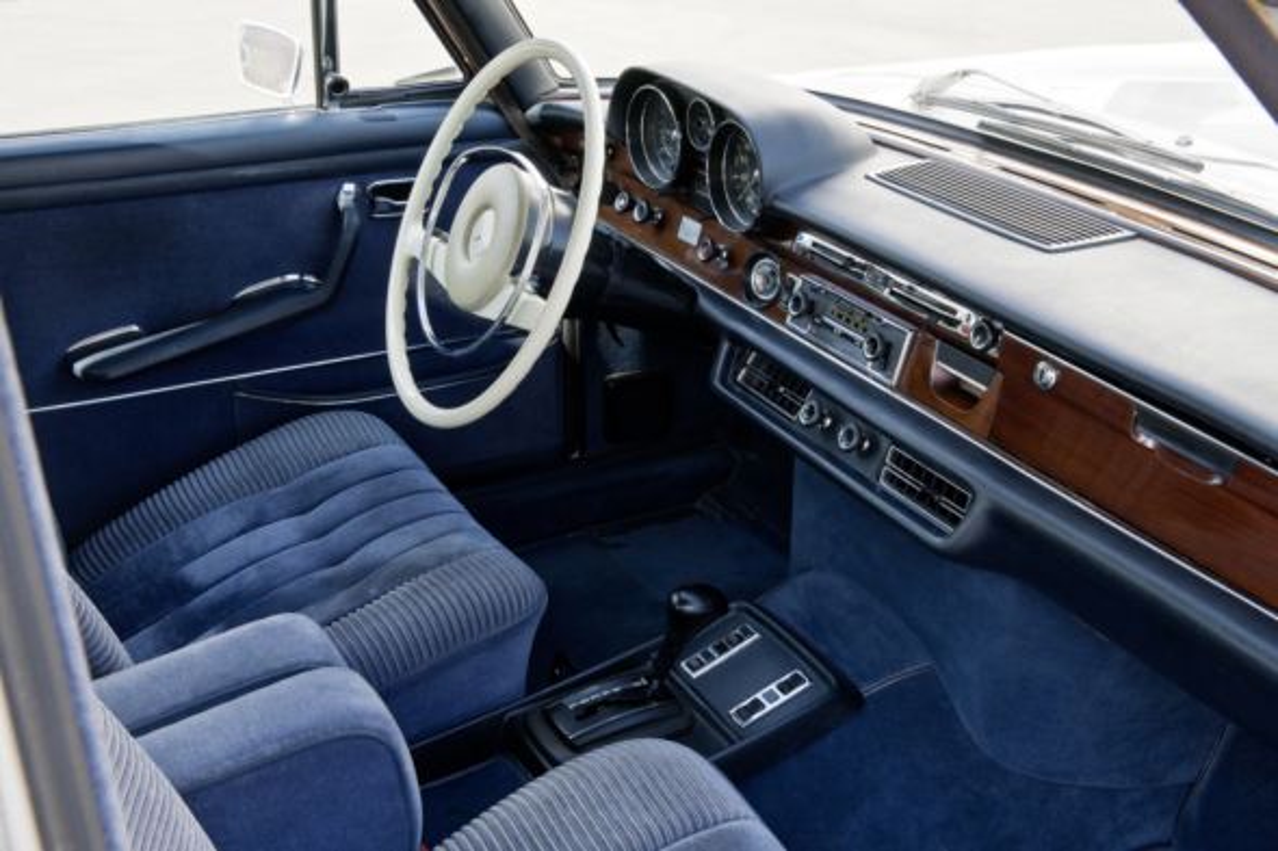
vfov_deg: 30.5
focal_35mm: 44
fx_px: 1561
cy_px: 426
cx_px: 639
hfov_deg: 44.5
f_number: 16
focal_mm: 44
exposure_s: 1/8
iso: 100
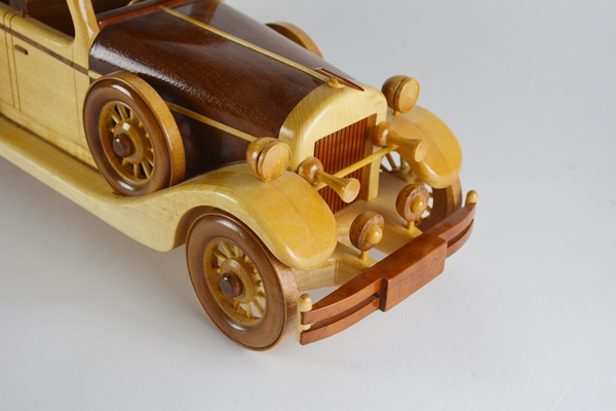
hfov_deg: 36.9
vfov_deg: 25.1
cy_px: 206
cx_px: 308
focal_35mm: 54
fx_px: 924
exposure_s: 1/125
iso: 250
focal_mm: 36
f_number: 5.6
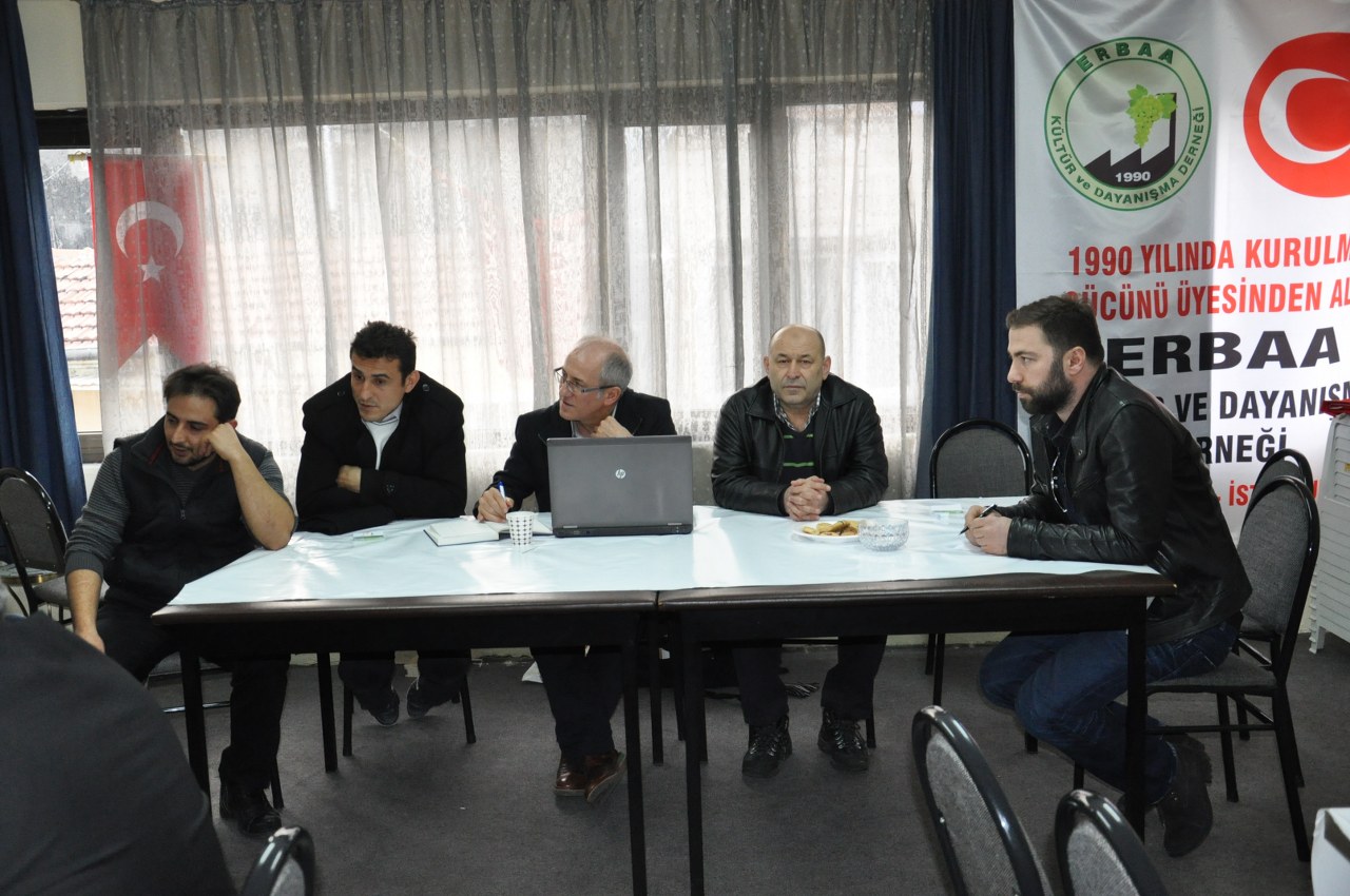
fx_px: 1404
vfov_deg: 35.4
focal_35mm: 38
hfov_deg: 51.3
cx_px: 675
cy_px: 448
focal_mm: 25
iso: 1600
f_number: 5
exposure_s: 1/125
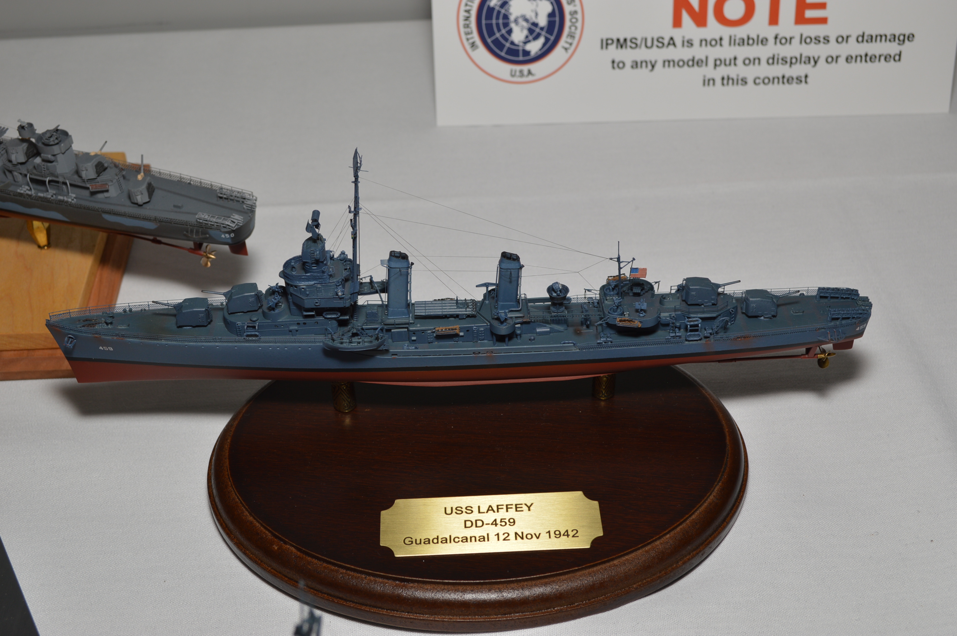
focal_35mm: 45
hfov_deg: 43.6
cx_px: 478
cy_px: 318
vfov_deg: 29.8
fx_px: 1195
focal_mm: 30
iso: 100
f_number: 8
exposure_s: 1/60
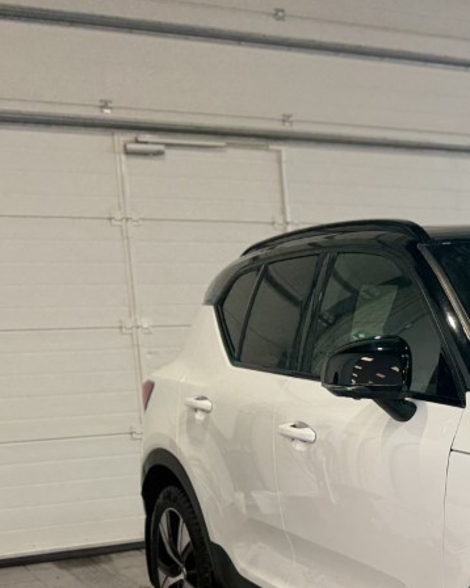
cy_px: 511
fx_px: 1166
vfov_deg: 27.5
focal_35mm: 67
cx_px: 649
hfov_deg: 20.4
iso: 100
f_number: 1.78
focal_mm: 6.76
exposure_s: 1/251
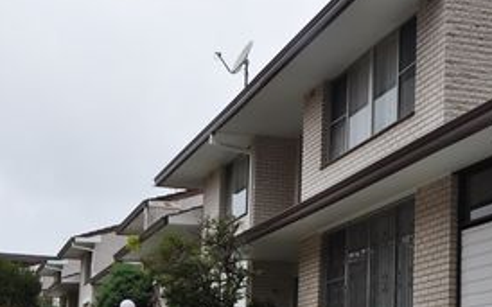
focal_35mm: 84
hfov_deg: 24.6
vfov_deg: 15.4
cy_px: 268
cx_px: 275
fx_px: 1126
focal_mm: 32
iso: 200
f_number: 11
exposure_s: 1/200
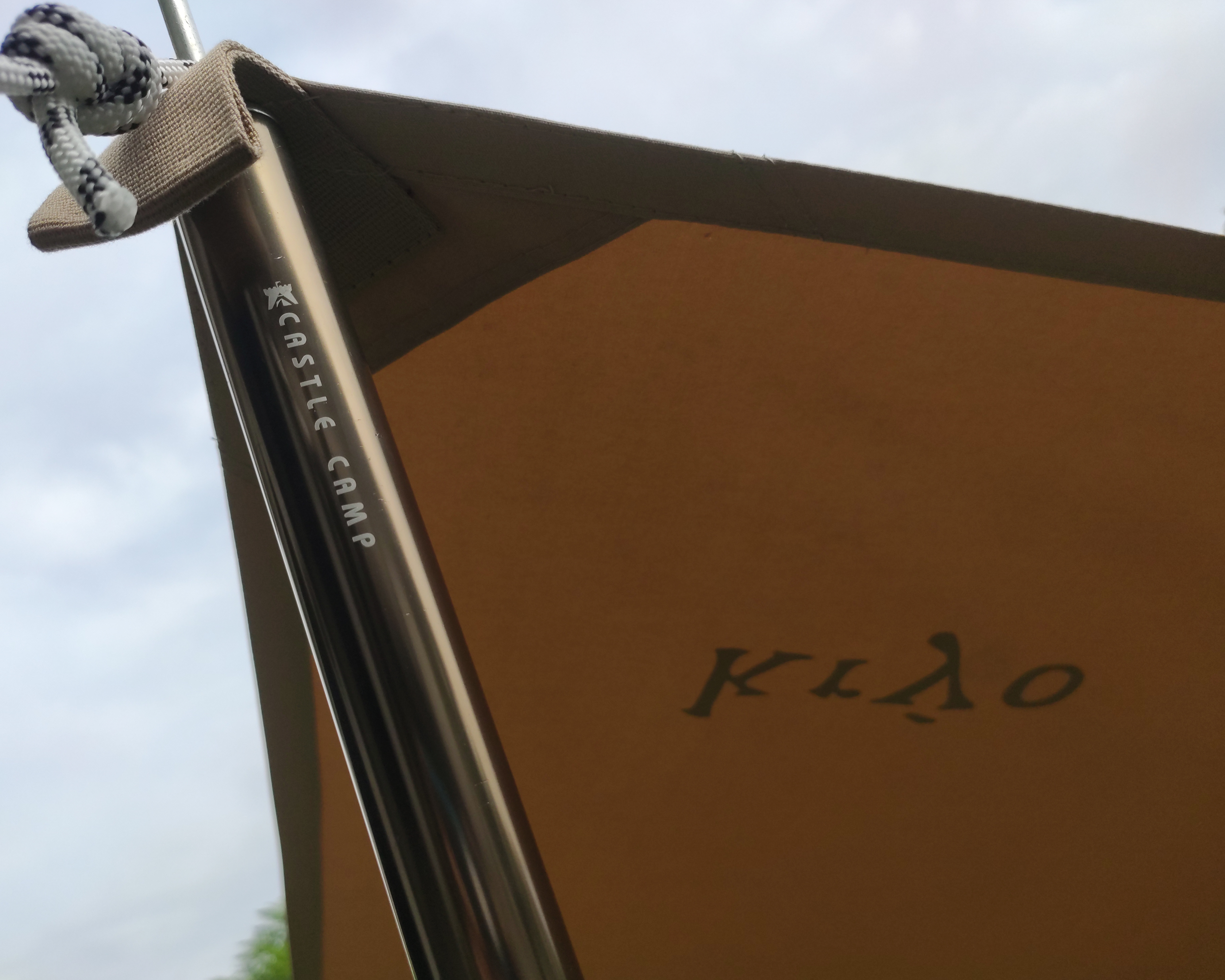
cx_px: 588
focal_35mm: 28
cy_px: 499
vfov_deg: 51.5
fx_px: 1015
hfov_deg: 62.2
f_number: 1.75
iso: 112
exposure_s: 1/750
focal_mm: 4.77
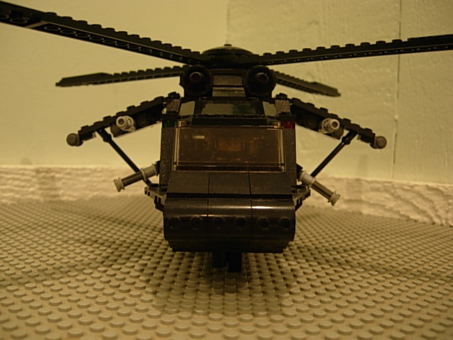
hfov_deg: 51.4
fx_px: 471
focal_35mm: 36
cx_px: 226
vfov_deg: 39.7
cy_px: 170
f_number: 2.7
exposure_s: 1/4
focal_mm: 7.5
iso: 105
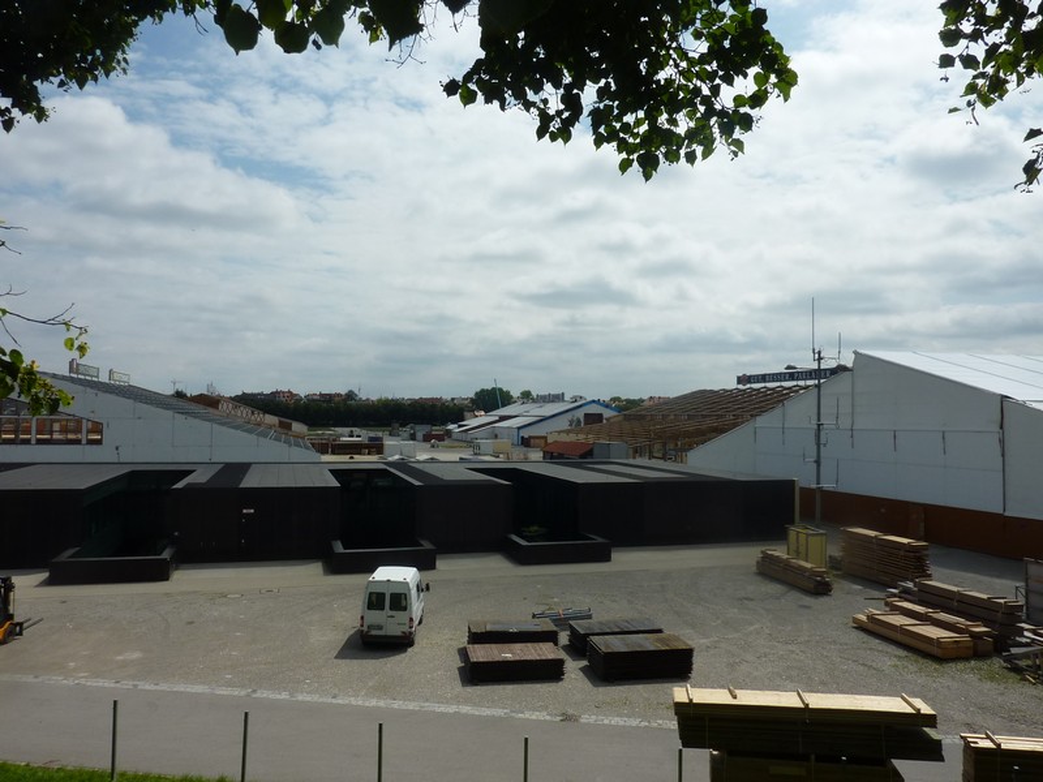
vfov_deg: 54.9
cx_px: 522
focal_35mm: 25
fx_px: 753
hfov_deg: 69.4
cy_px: 391
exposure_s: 1/1000
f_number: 5.6
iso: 80
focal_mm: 4.1
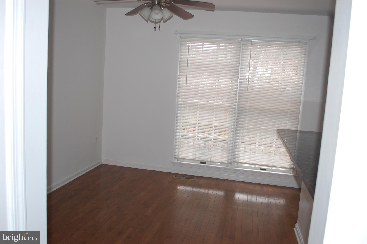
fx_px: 336
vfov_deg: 39.9
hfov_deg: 57.3
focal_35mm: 33
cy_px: 122
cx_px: 184
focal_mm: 22
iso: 400
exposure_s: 1/60
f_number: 4
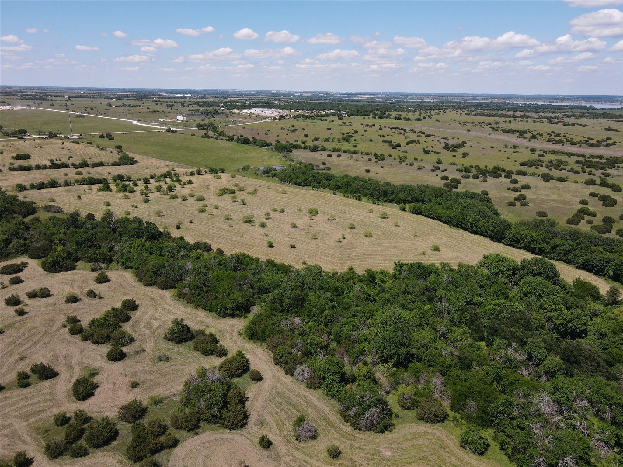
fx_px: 432
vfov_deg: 56.8
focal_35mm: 24
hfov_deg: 71.6
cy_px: 234
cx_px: 312
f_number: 2.8
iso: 100
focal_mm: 4.5
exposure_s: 1/725
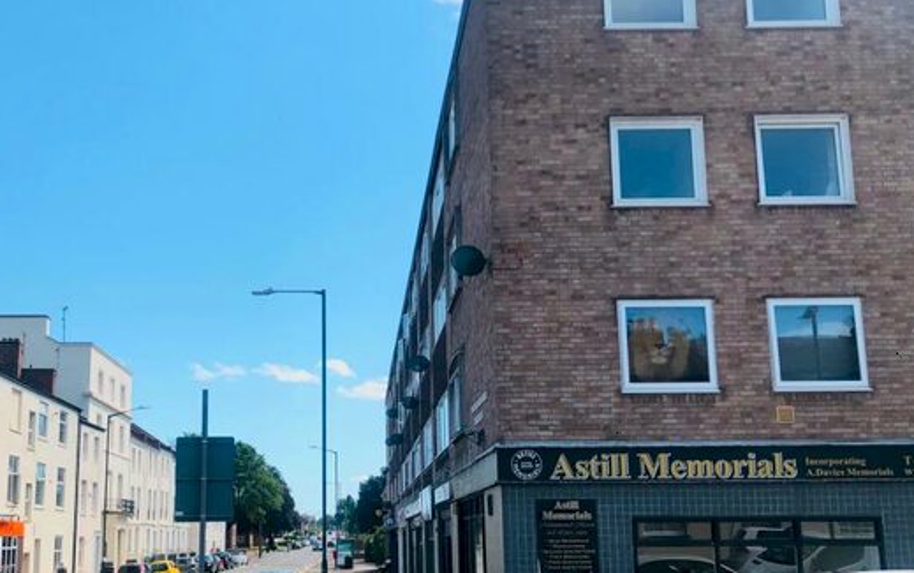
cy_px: 391
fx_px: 997
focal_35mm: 40
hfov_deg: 48.8
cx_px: 342
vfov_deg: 31.7
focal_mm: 3.99
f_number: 1.8
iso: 20
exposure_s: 1/1715
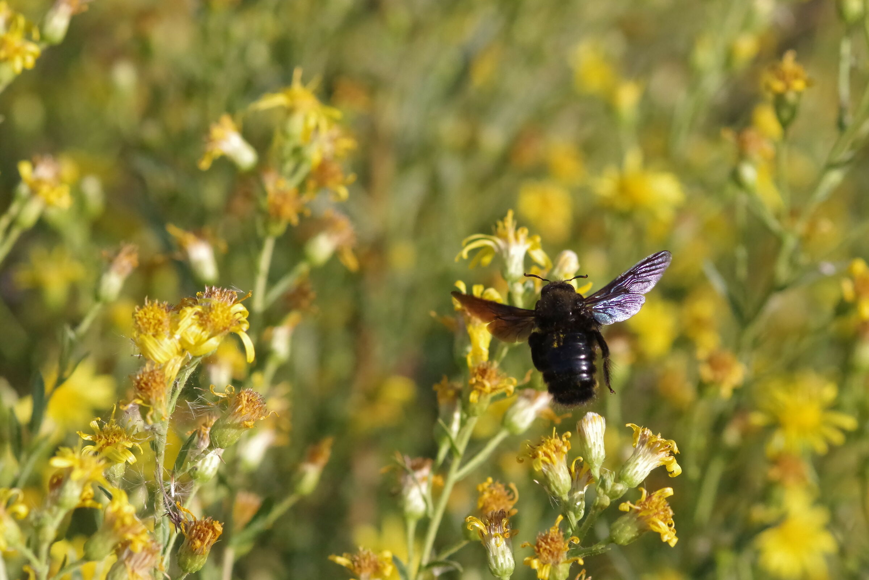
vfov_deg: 13.7
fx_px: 2414
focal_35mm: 100
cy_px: 290
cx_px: 434
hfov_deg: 20.4
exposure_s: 1/8000
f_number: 7.1
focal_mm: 100
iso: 4000
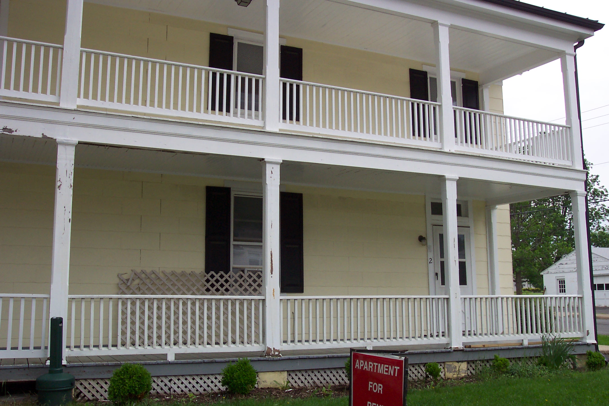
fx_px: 643
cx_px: 304
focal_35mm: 38
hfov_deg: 50.7
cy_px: 203
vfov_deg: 35.1
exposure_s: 1/350
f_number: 4.8
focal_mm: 8
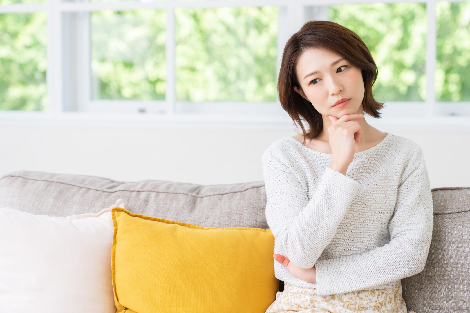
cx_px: 235
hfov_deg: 28.8
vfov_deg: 19.5
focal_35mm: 70
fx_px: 914
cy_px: 156
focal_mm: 70
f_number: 2.8
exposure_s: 1/100
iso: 100
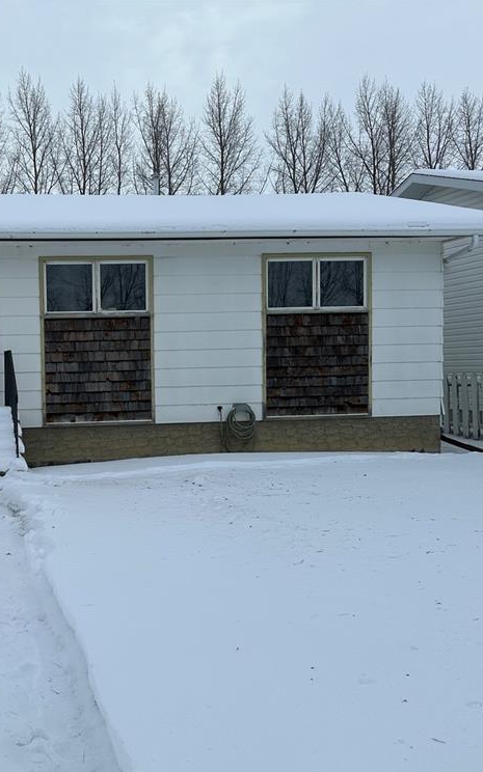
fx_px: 737
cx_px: 36
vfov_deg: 55.3
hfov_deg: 34.0
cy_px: 396
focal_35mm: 35
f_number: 1.78
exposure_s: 1/3597
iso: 80
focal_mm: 6.86
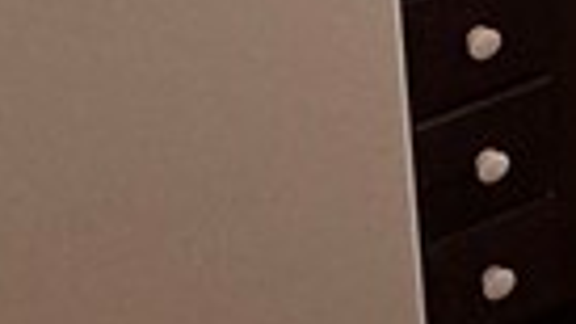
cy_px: -576
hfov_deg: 13.7
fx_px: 1741
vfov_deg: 9.0
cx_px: 1375
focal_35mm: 114
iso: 200
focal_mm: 2.22
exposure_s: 1/60
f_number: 2.2
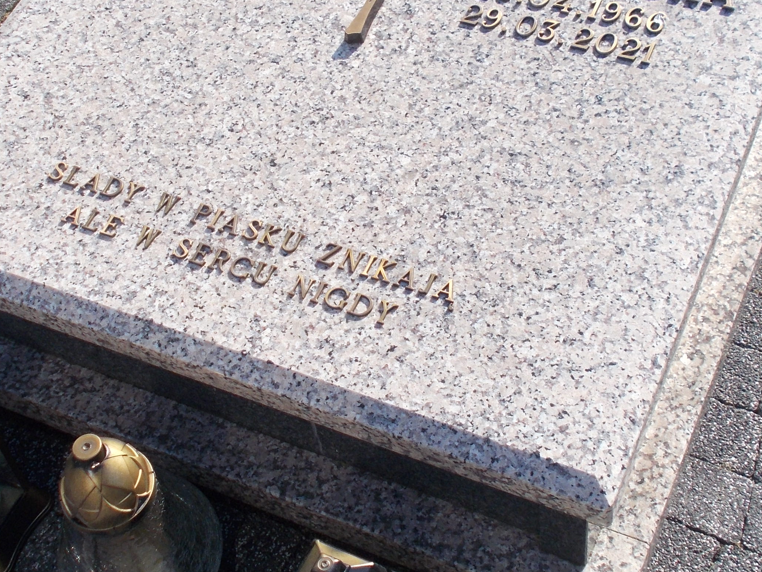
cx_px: 349
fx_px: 1277
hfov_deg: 33.2
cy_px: 219
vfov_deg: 25.2
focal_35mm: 58
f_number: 8
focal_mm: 4.6
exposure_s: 1/100
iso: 80
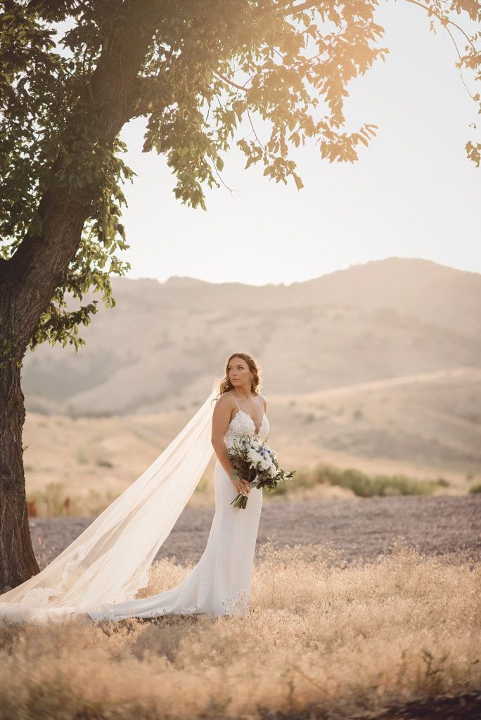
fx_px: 1701
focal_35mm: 85
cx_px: 240
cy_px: 360
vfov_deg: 23.9
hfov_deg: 16.1
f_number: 2
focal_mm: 85
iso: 200
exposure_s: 1/1600
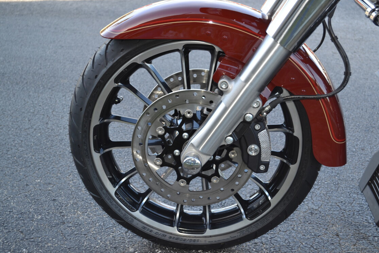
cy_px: 125
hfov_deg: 36.2
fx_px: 579
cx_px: 199
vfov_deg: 24.6
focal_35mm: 55
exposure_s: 1/60
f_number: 5
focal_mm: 34
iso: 100
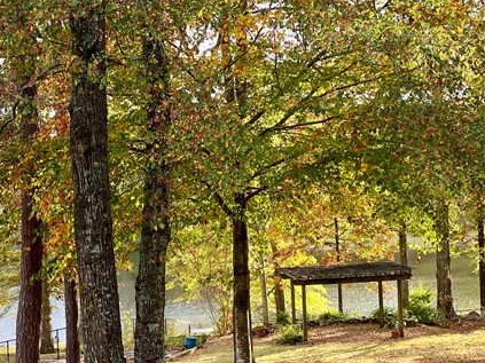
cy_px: 215
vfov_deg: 23.2
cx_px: 257
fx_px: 882
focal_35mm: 63
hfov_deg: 30.7
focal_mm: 4.2
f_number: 1.6
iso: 40
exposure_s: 1/121
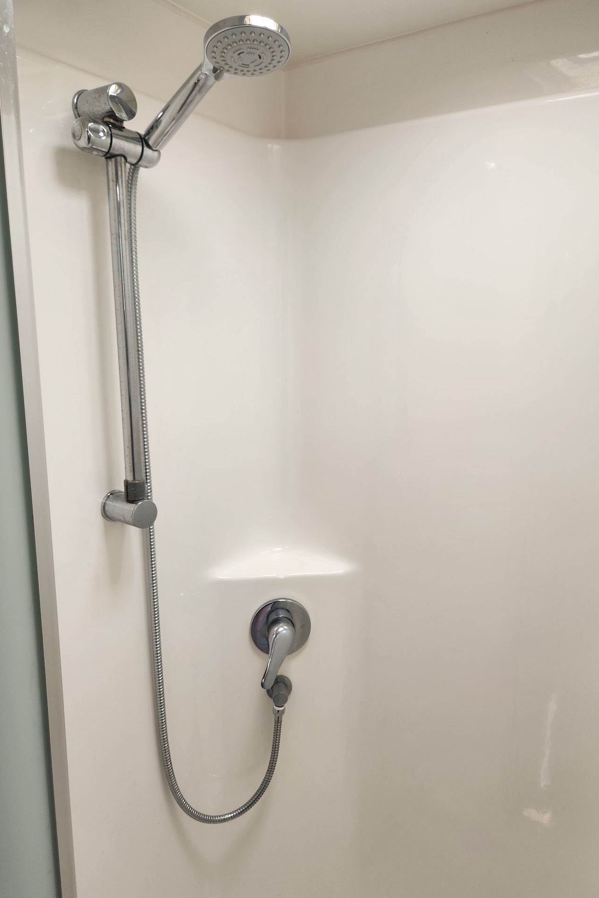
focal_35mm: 25
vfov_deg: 71.5
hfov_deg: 51.2
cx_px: 335
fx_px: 624
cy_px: 464
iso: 40
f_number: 1.8
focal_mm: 5.4
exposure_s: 1/180
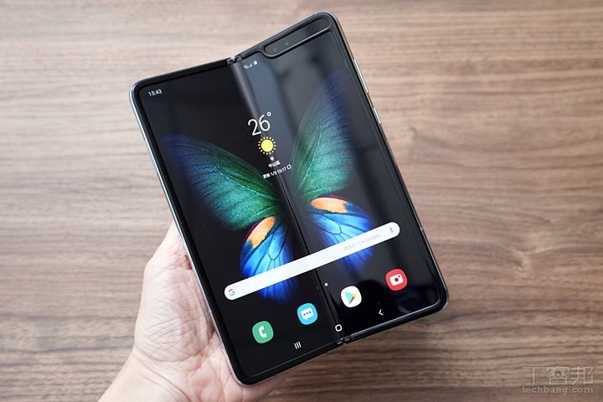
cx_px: 302
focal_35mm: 48
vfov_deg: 28.1
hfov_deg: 41.1
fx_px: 804
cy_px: 201
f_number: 4.5
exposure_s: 1/125
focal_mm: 32
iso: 800
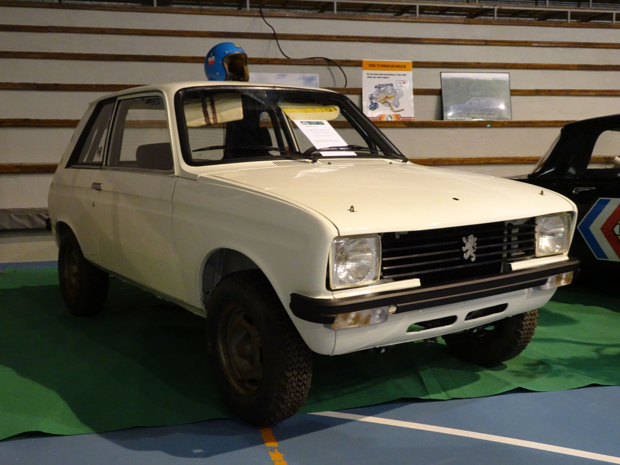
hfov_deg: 50.1
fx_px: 663
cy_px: 232
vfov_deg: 38.7
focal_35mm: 37
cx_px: 310
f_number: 4
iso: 800
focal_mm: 6.37
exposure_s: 1/20
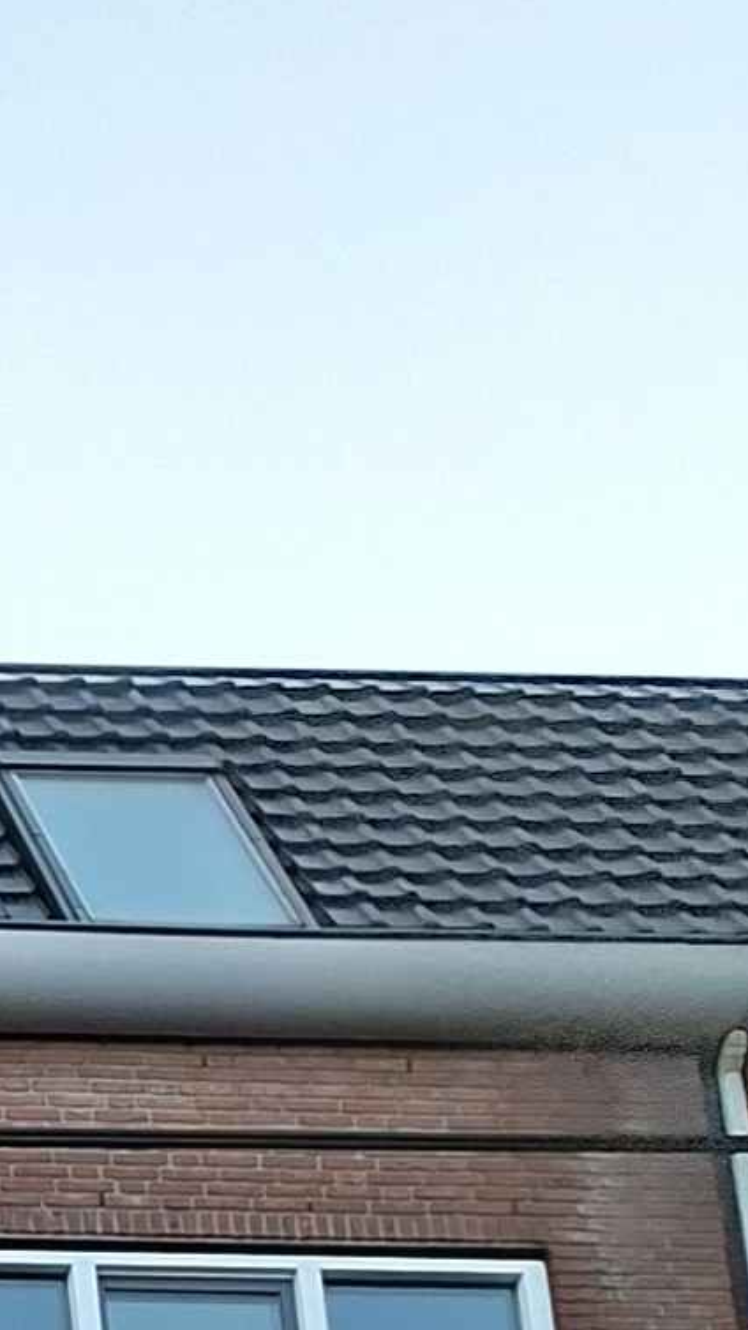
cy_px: 2221
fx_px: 4691
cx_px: -1350
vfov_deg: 14.6
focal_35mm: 133
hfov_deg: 8.0
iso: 50
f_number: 1.8
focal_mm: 5.54
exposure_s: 1/338
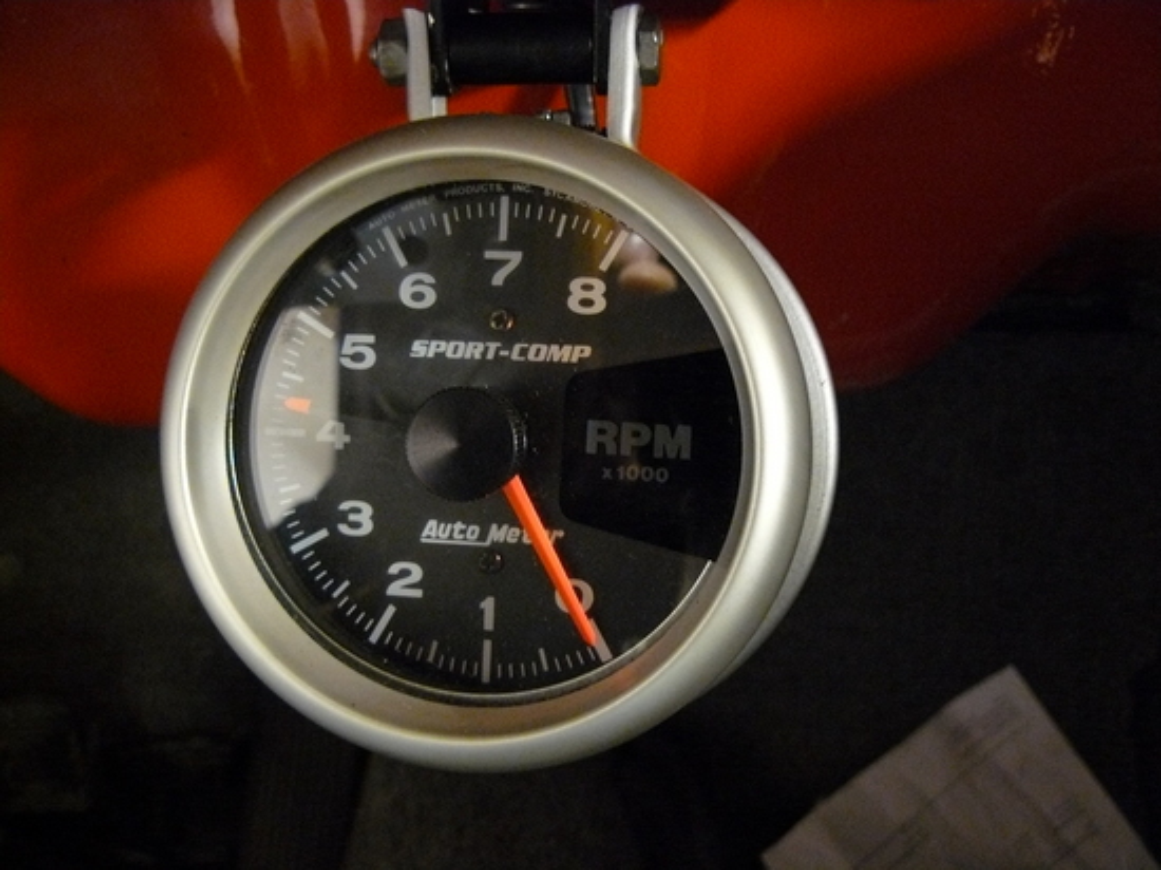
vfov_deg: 39.6
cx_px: 580
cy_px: 435
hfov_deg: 51.4
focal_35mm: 36
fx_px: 1207
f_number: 2.8
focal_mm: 6
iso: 400
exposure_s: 1/2.5
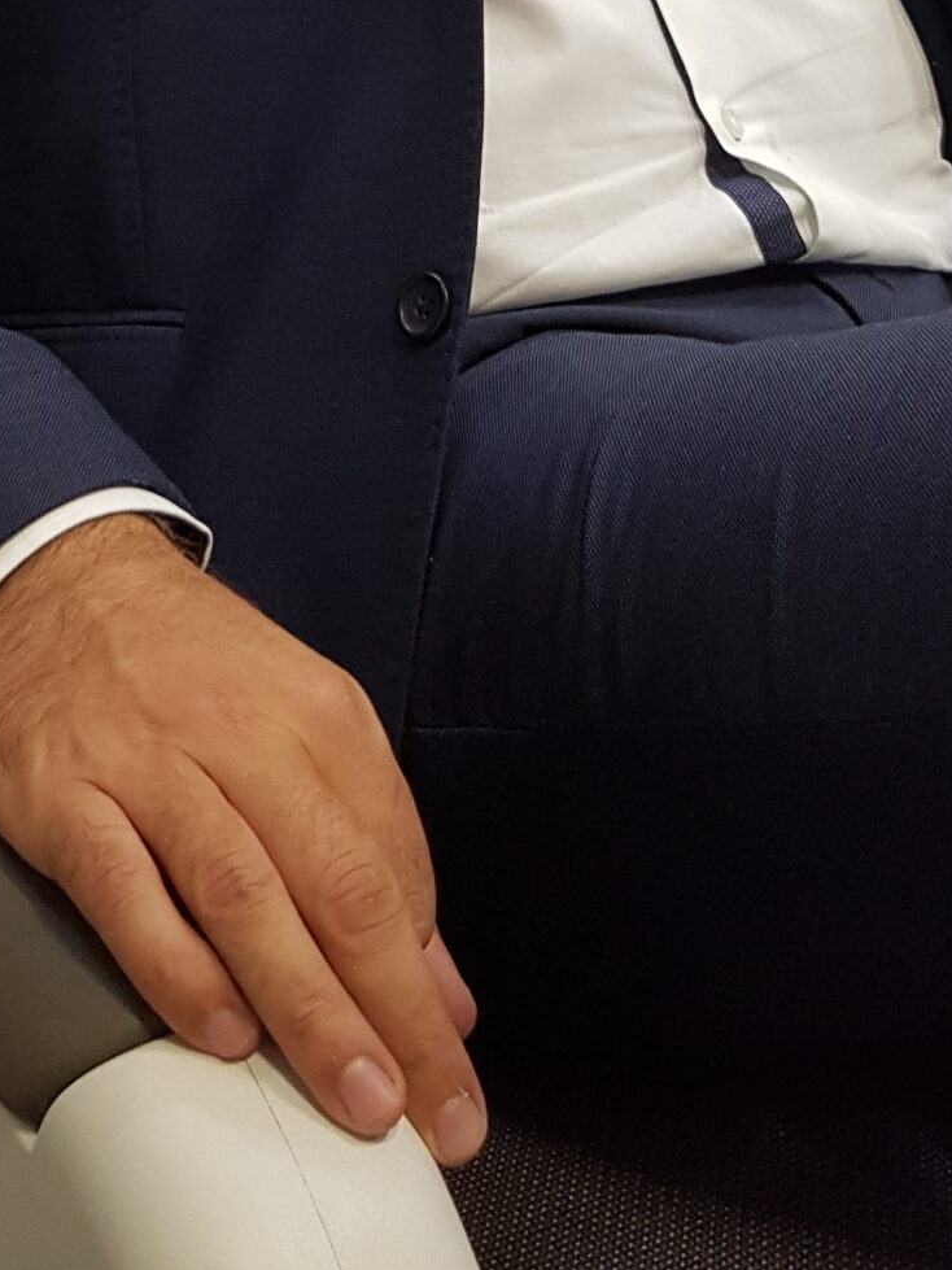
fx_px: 2494
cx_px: 320
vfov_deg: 25.3
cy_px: -304
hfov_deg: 21.5
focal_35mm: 68
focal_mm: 4.2
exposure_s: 1/50
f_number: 1.7
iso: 125
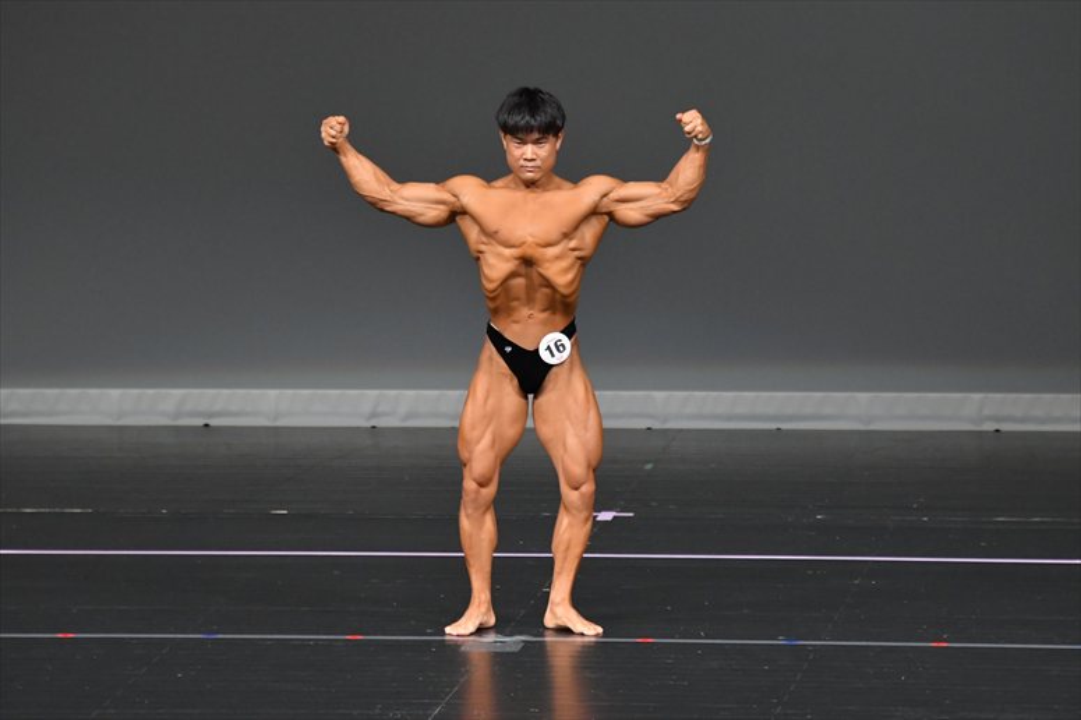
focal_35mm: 300
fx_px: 9004
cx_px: 540
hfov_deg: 6.9
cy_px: 360
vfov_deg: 4.6
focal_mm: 200
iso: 4000
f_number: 5.6
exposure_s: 1/400
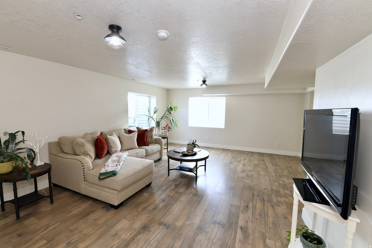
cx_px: 186
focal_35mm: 15
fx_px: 155
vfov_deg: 77.3
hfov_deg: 100.4
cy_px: 124
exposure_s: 1/3
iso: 200
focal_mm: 15
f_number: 9
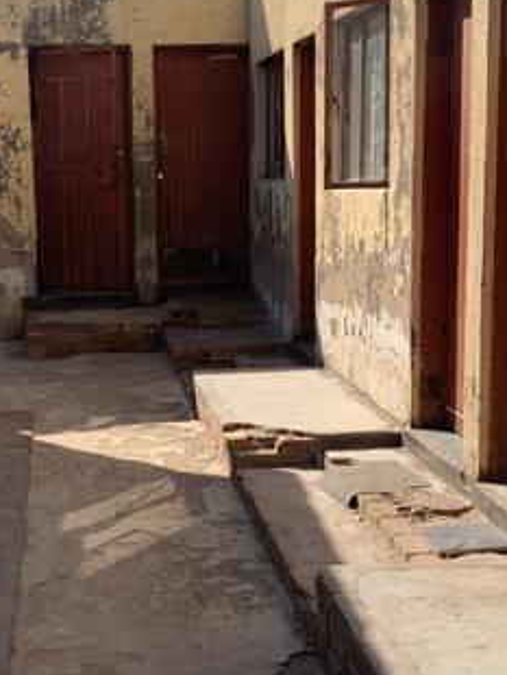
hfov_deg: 21.9
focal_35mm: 67
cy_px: 388
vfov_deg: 28.9
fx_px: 1307
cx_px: 159
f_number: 1.8
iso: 25
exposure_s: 1/1845
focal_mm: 4.25
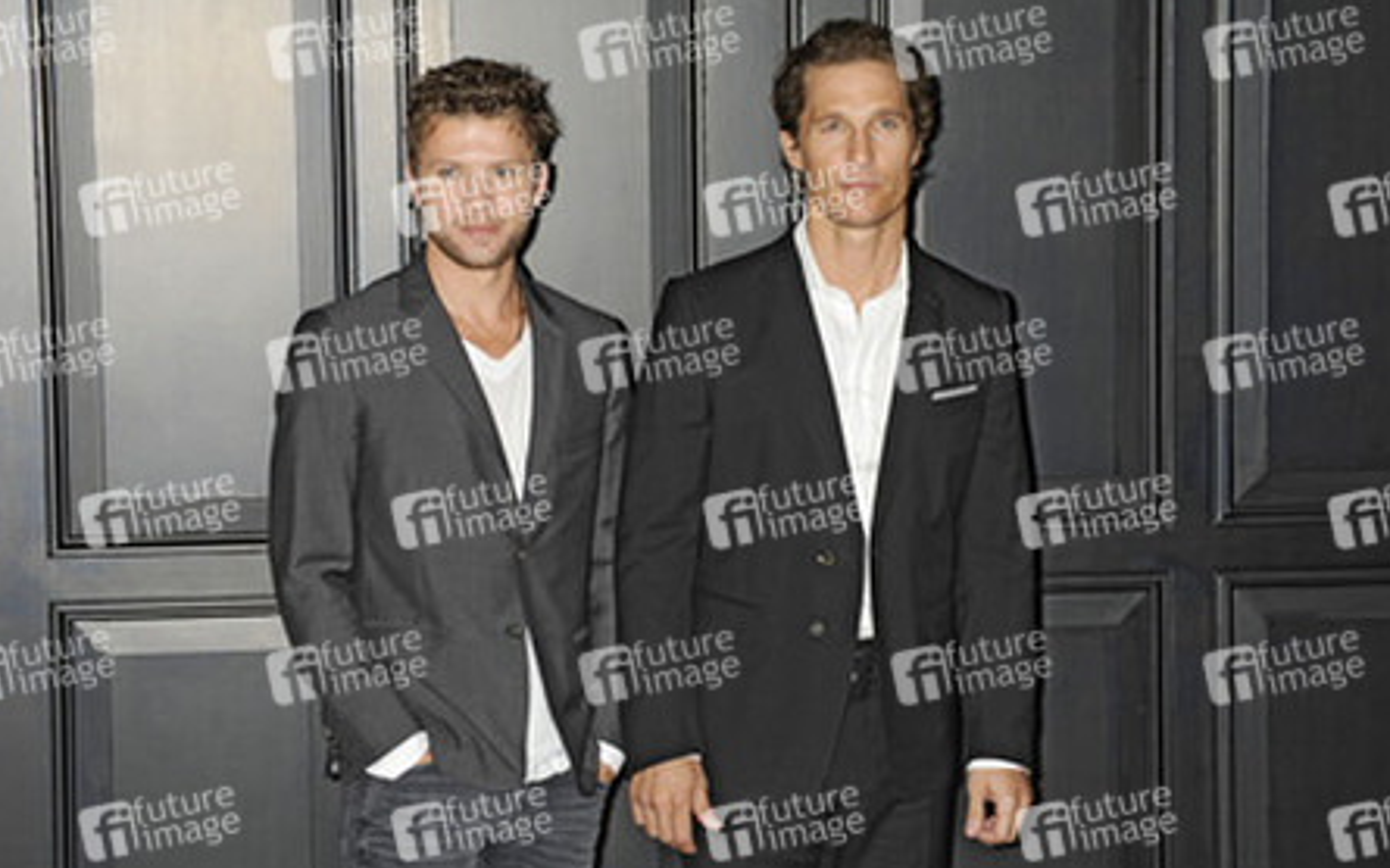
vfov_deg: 13.3
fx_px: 3712
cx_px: 701
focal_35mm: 98
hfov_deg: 21.2
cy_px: 434
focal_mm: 95
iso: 400
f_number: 5.6
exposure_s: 1/160
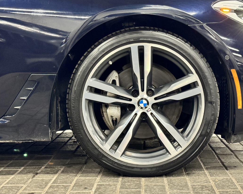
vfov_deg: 23.5
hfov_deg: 29.1
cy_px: 82
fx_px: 467
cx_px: 143
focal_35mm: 65
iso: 500
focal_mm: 6.86
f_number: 1.78
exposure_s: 1/38
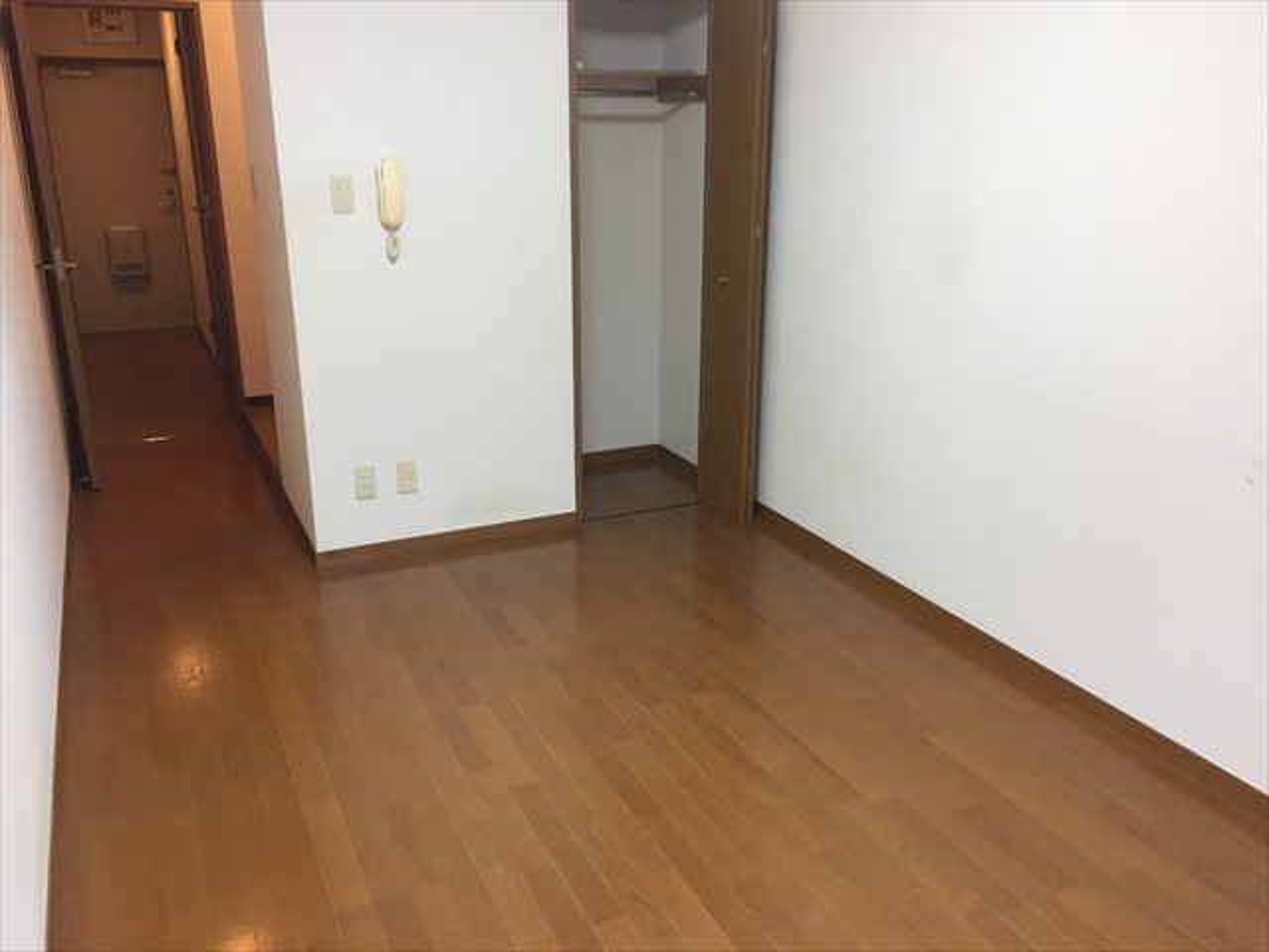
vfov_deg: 48.2
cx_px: 634
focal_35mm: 29
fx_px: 1063
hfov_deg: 61.7
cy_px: 476
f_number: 2.2
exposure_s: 1/33
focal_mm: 4.15
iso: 125
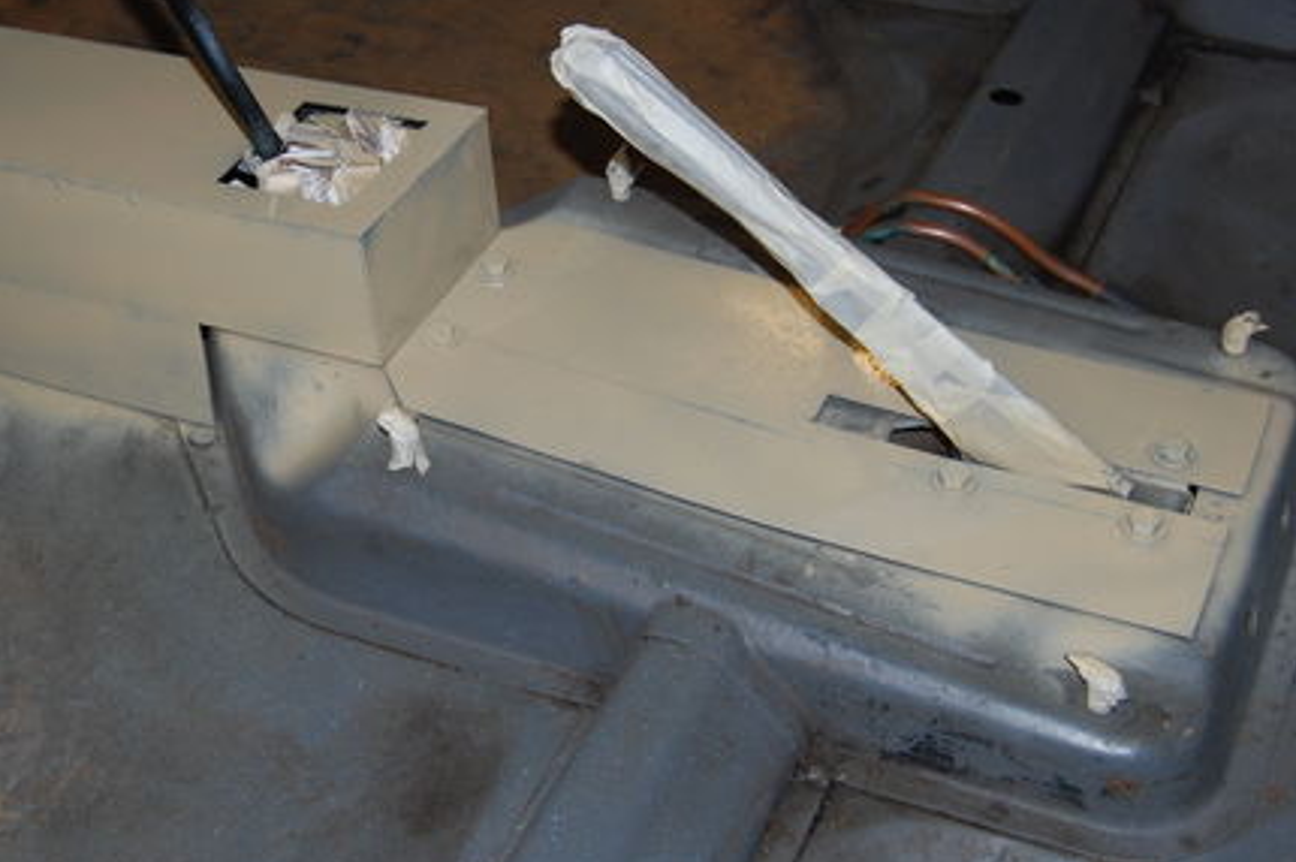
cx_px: 479
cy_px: 313
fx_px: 2086
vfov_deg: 23.3
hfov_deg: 34.3
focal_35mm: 58
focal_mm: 26
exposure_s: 1/60
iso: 400
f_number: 4.2
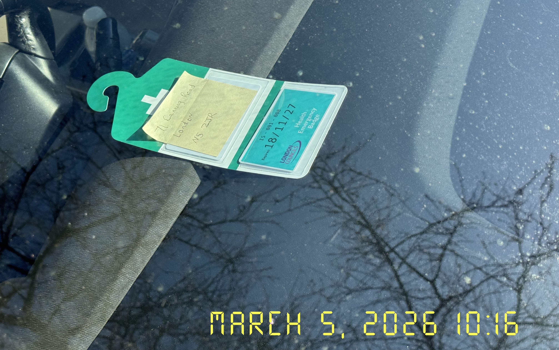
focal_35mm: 51
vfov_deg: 25.3
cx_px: 280
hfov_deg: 39.6
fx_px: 777
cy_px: 156
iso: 64
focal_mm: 6.76
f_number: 1.78
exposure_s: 1/3817
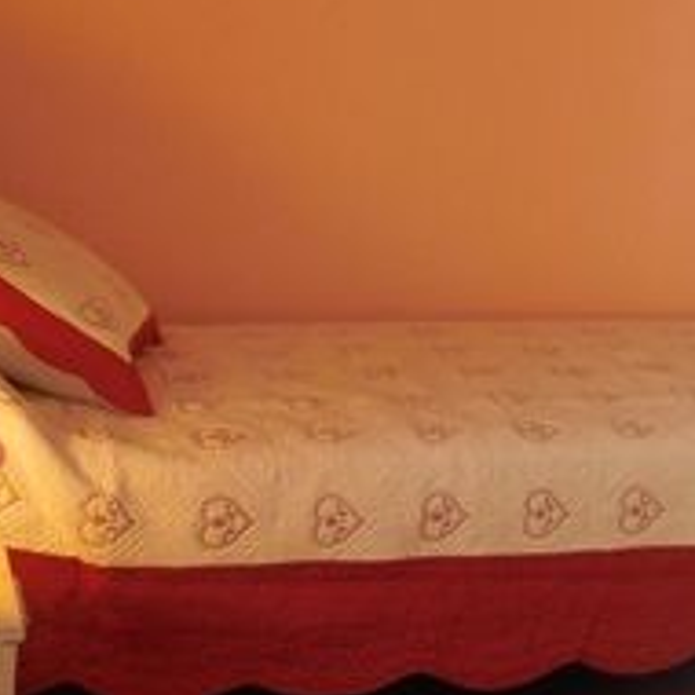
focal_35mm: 93
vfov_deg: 18.6
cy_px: 219
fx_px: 2112
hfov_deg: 16.2
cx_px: 1196
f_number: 3.1
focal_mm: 4.5
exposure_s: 1/30
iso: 280
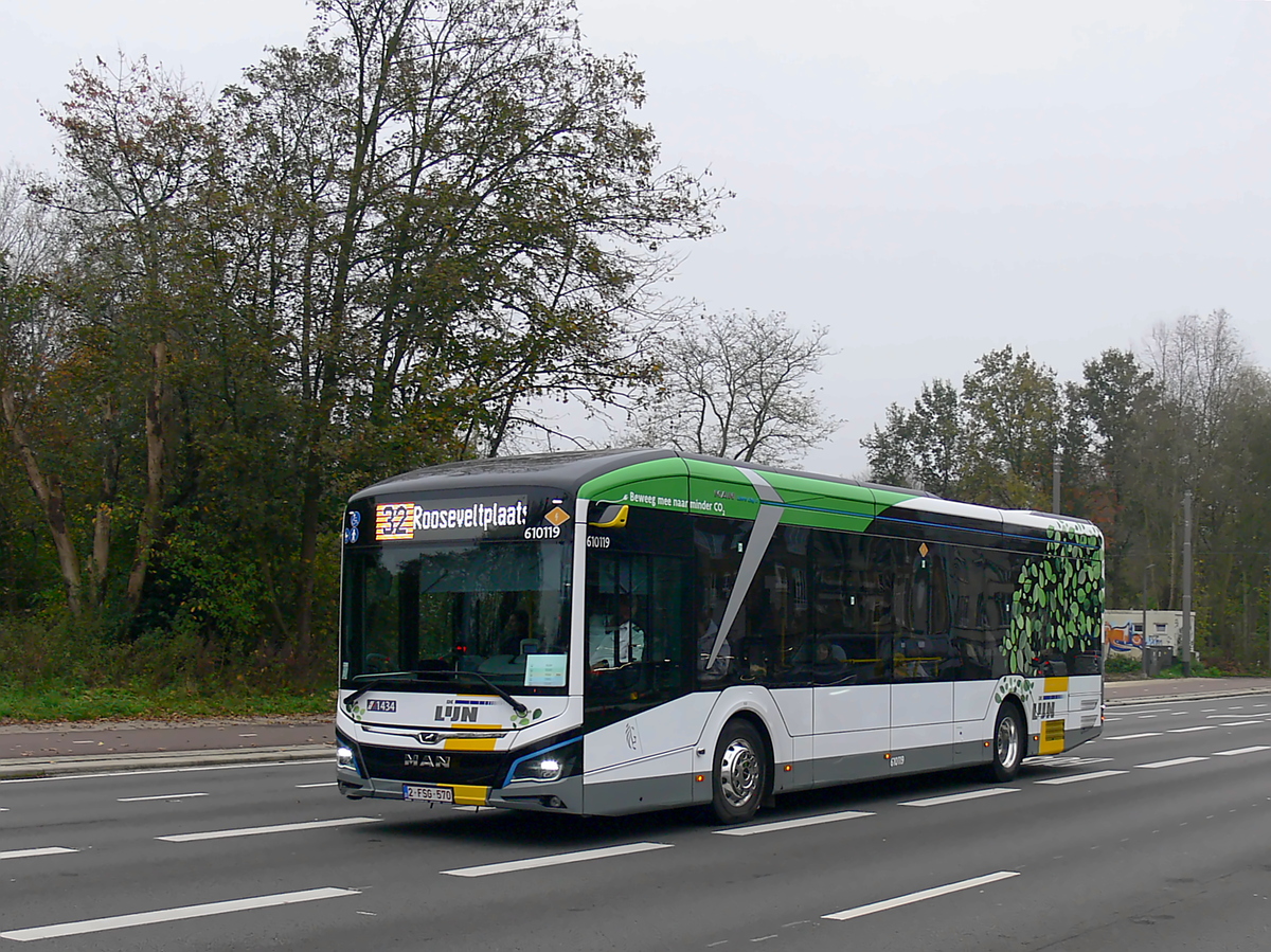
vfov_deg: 40.7
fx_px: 1285
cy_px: 476
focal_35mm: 35
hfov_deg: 52.6
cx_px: 636
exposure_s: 1/160
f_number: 3.6
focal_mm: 7.4
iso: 80
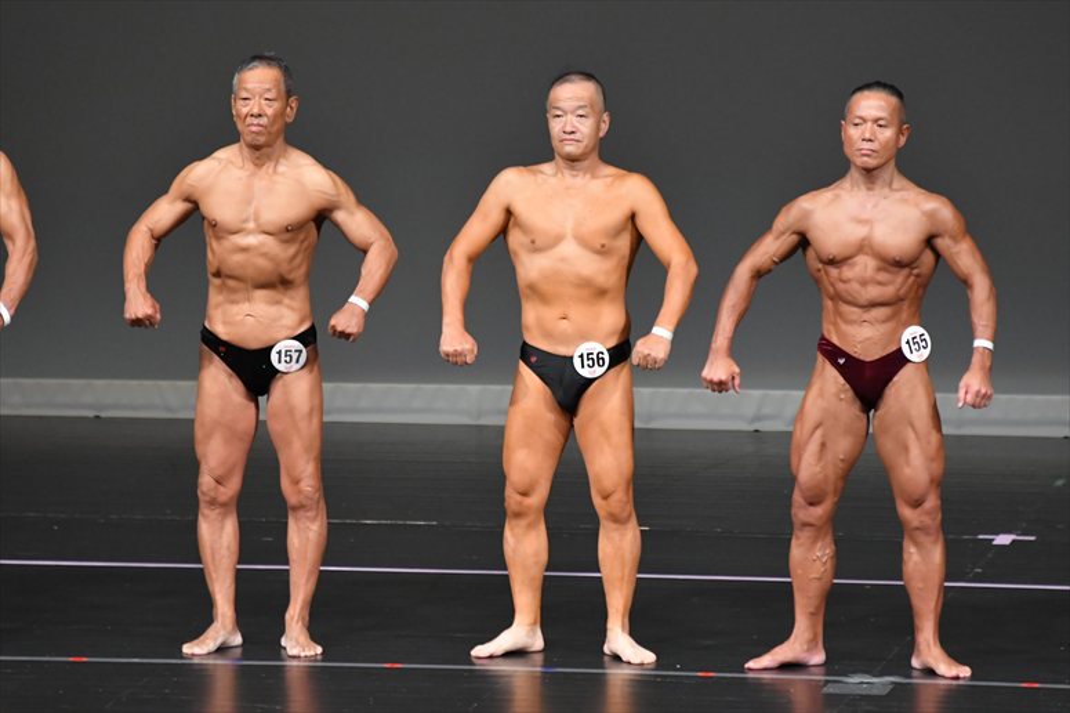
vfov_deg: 3.7
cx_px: 535
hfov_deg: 5.5
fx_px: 11141
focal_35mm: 375
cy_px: 356
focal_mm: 250
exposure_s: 1/400
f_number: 5.6
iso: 4000
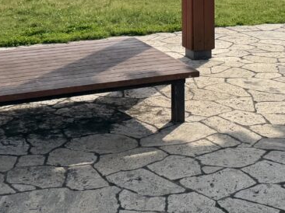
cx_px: 155
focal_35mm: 84
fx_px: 691
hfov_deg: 23.3
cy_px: -103
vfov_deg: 16.1
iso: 80
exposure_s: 1/7092
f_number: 1.78
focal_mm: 6.76
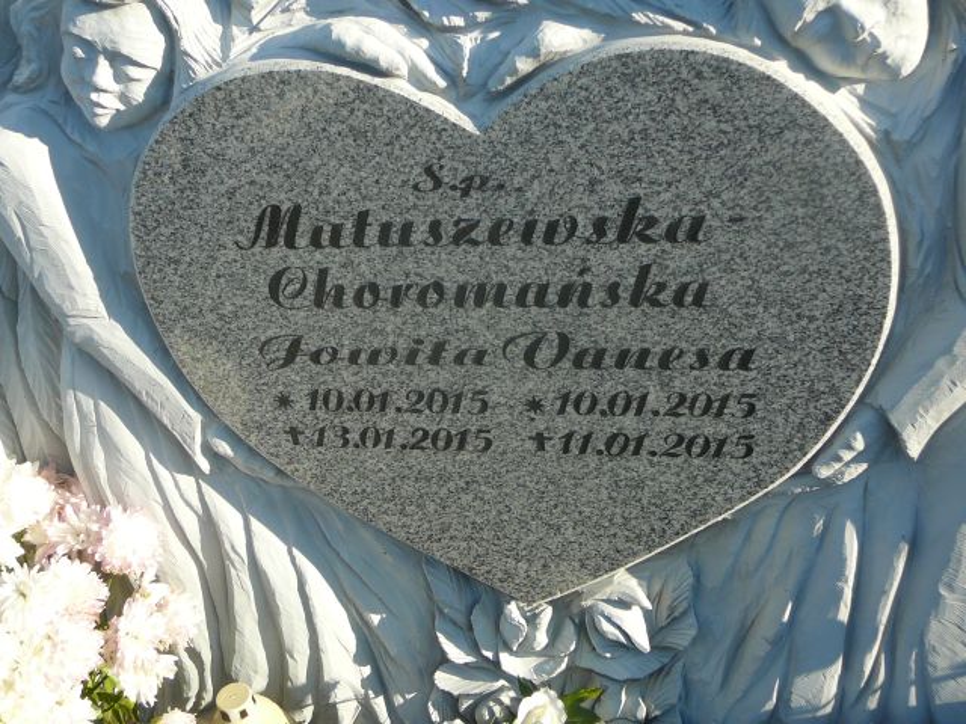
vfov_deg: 32.2
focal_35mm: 45
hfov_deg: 42.1
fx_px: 1256
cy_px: 362
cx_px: 483
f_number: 3.2
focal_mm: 6.7
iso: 80
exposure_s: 1/640
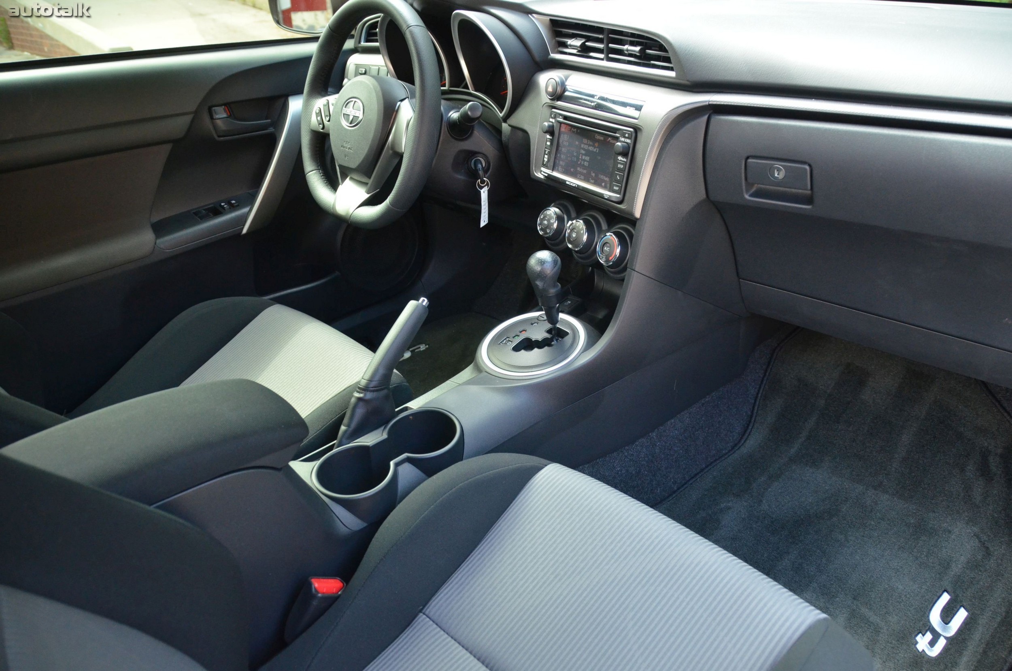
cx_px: 506
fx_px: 757
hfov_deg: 67.5
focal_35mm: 27
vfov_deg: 47.7
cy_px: 336
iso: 1600
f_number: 3.5
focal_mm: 18
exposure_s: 1/320
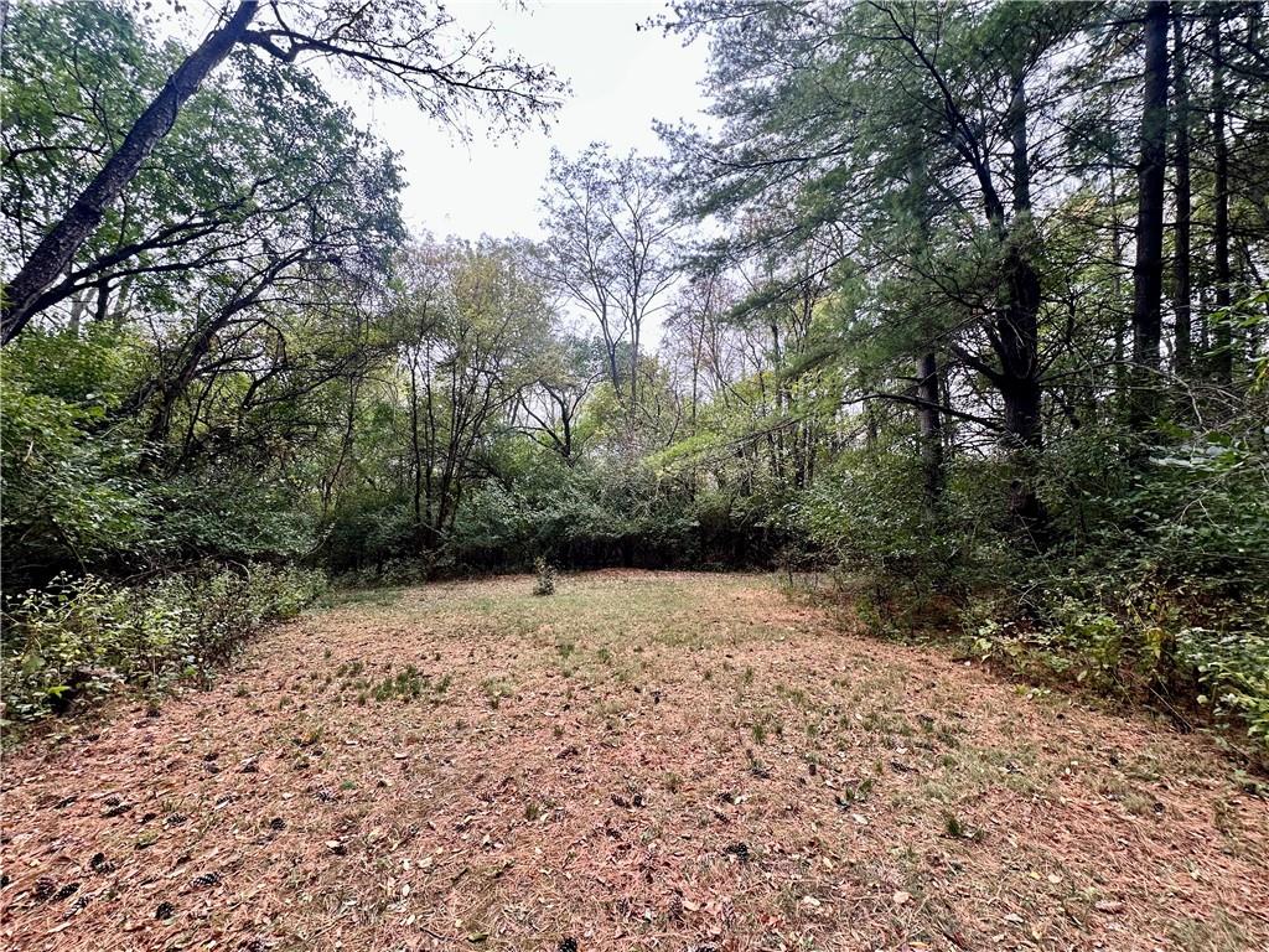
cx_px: 634
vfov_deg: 85.7
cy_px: 476
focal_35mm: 14
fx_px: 513
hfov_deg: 102.1
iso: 50
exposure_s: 1/99
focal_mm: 2.22
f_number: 2.2
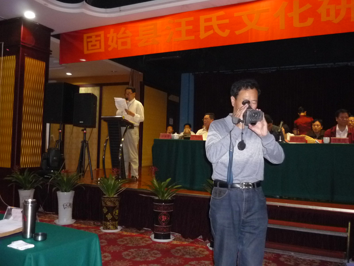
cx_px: 177
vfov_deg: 42.9
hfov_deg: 55.4
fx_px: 337
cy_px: 133
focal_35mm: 33
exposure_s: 1/30
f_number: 2.8
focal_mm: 5.5
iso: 500
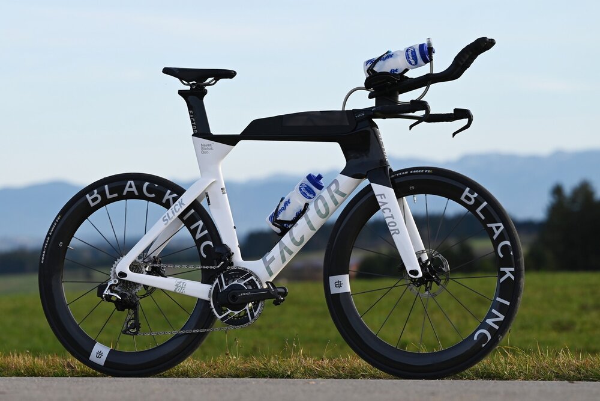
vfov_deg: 10.6
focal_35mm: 130
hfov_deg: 15.8
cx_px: 300
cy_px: 200
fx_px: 2167
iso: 100
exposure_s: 1/320
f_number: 4.5
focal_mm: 130
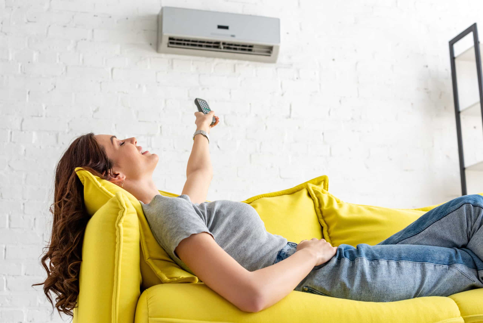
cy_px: 162
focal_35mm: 50
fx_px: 671
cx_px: 242
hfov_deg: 39.6
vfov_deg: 27.0
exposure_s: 1/250
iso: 400
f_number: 5.6
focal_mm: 50
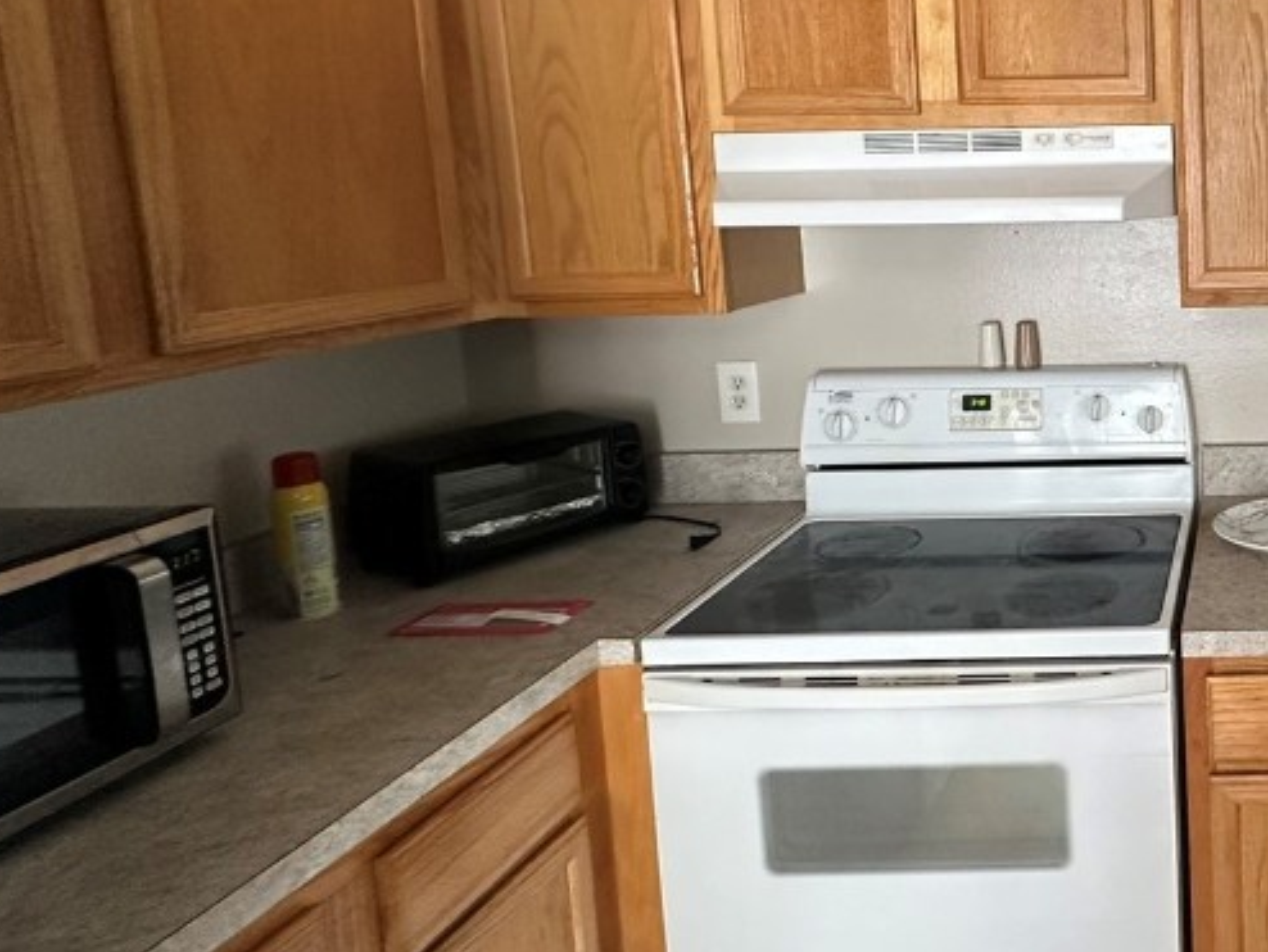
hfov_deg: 49.8
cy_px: 300
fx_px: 1063
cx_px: 1276
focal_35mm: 29
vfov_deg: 47.3
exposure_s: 1/80
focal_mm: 2.22
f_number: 2.2
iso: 320
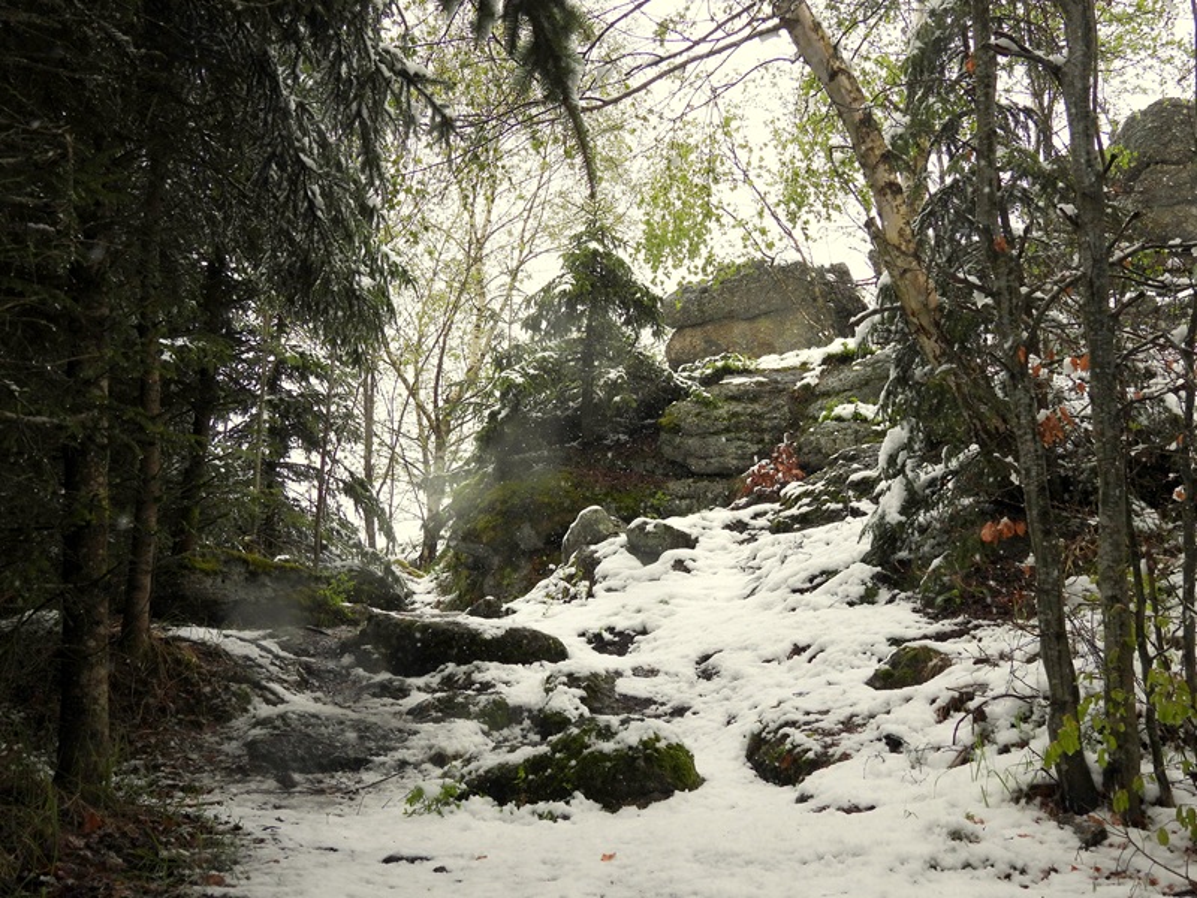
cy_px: 449
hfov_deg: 40.4
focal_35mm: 47
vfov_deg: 30.9
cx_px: 598
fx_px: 1625
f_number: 3.2
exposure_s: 1/500
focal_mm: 8.4
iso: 100
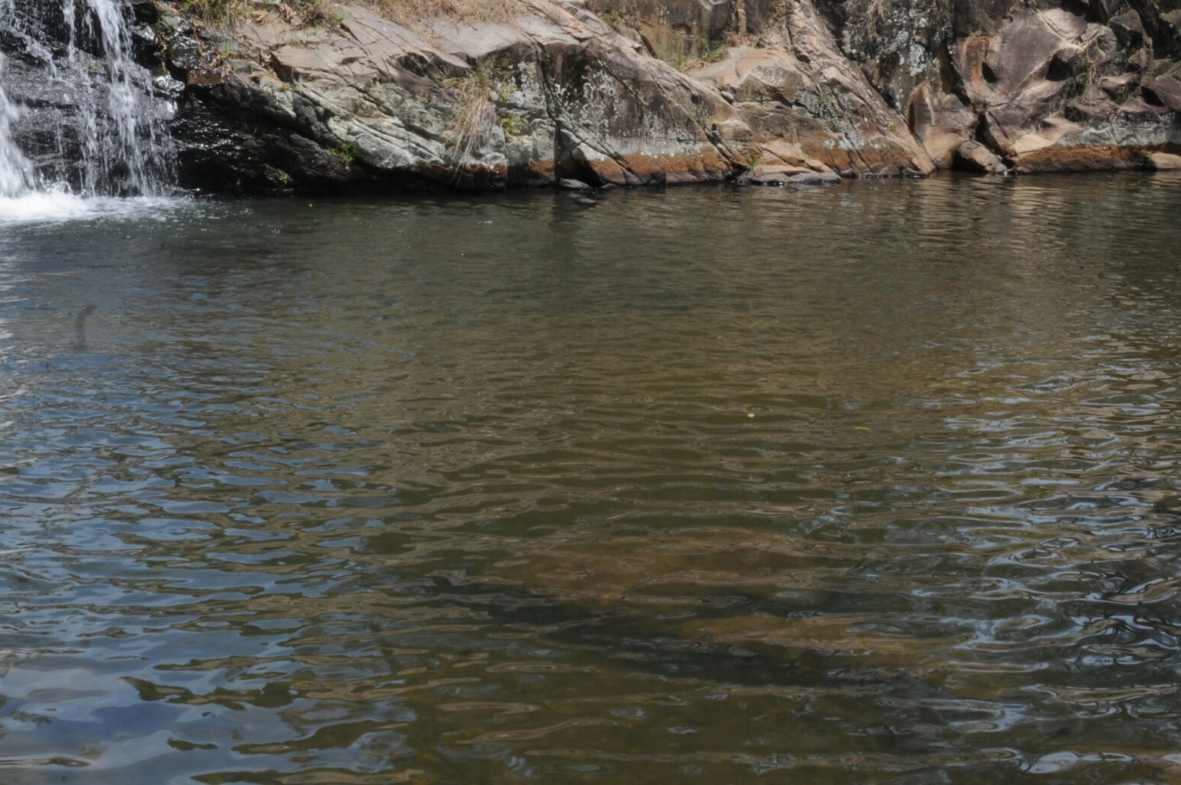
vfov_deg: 21.0
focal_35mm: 64
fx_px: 2097
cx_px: 335
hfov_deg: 31.0
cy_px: 171
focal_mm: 26
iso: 200
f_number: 20
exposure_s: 1/60
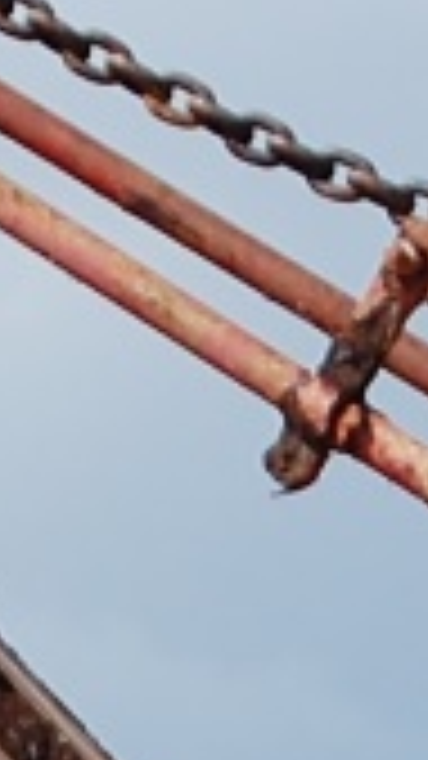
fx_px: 16450
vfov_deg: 2.6
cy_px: 1127
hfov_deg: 1.5
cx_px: 405
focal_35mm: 815
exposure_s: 1/1000
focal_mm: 55
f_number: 5.6
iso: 220
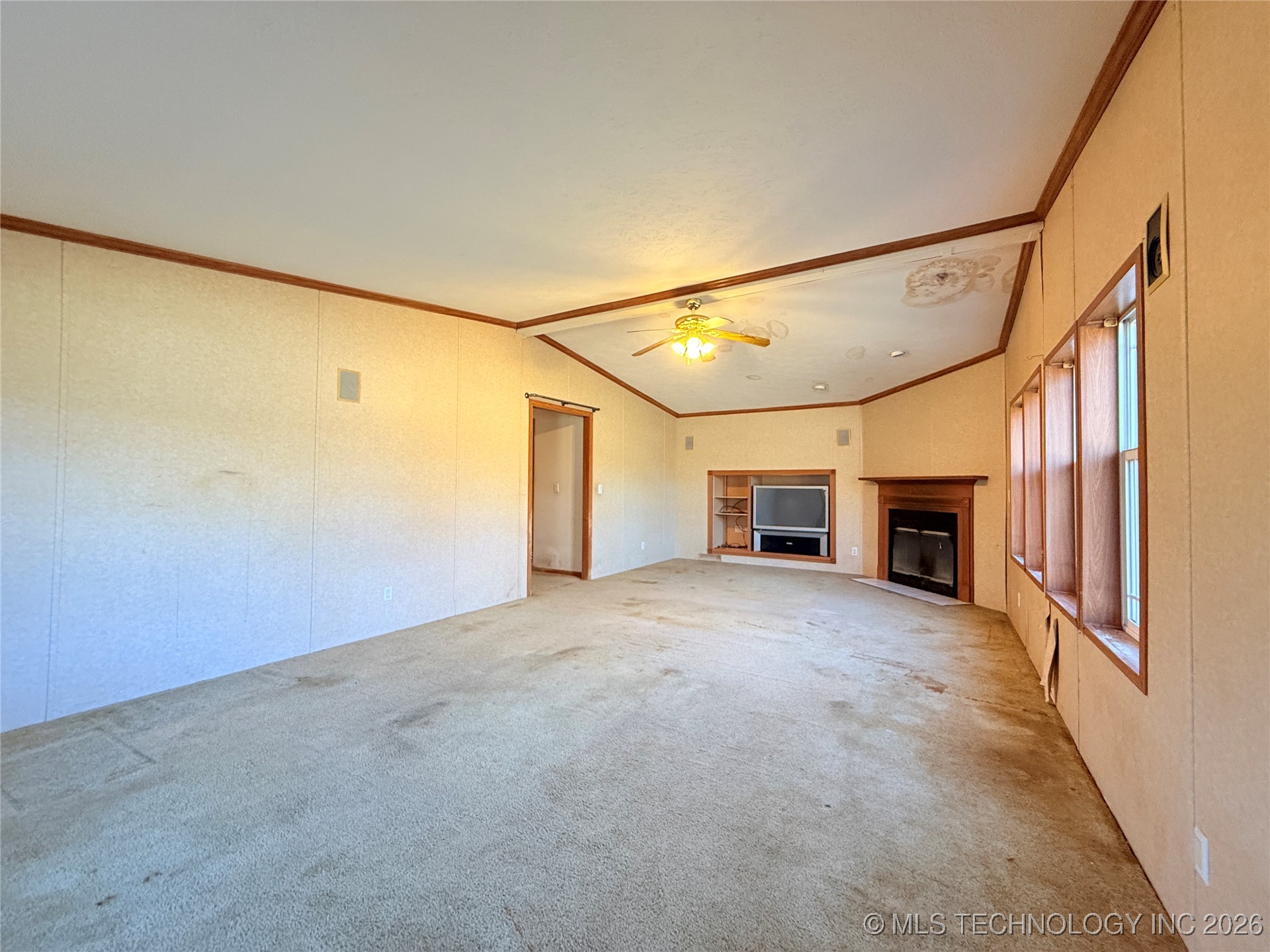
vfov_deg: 85.7
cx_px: 635
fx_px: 514
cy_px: 476
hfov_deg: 102.1
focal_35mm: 14
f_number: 2.2
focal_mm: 2.22
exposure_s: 1/120
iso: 320
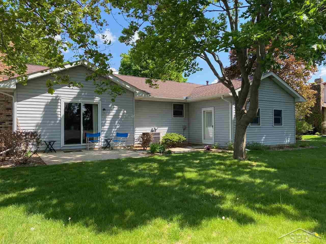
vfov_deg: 53.1
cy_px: 122
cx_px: 163
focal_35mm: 26
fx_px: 245
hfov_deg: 67.3
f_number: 1.8
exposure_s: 1/620
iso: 32
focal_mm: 4.25
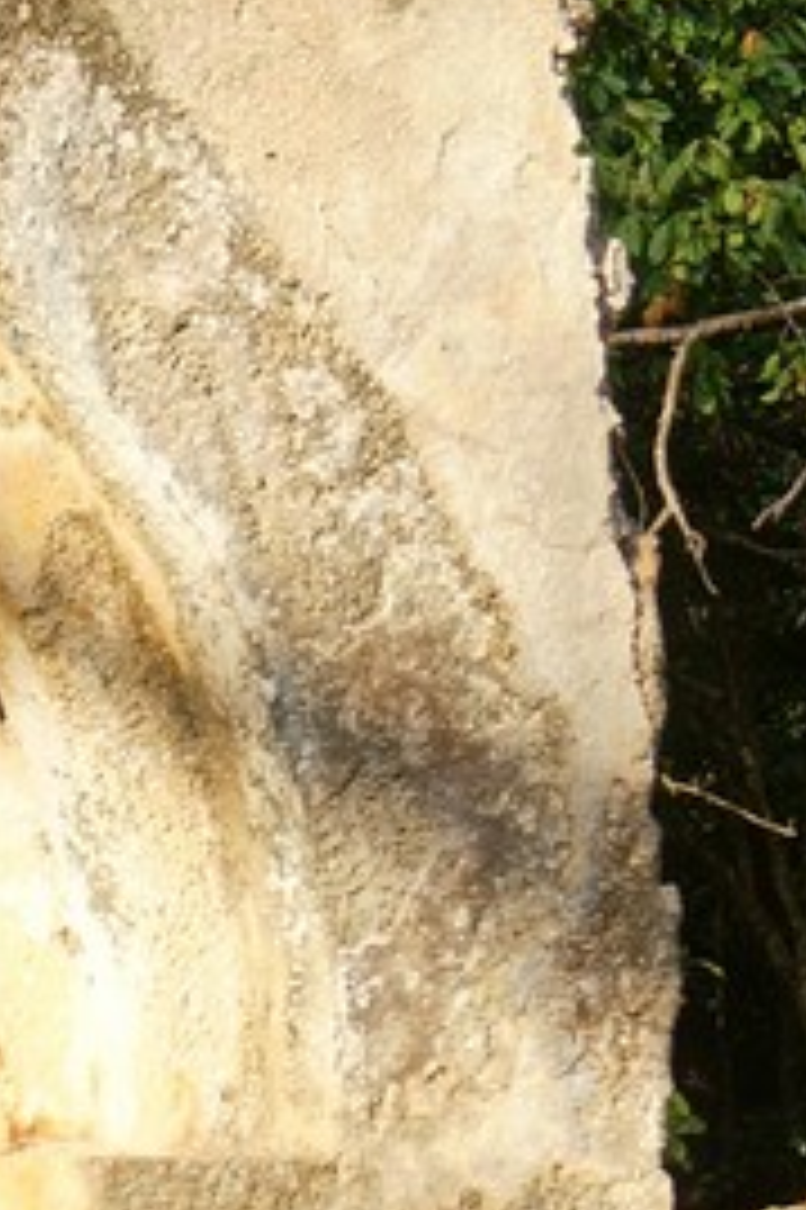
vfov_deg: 12.9
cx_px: -698
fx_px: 5186
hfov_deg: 8.5
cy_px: 1583
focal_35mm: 154
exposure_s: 1/60
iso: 100
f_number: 5
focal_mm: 23
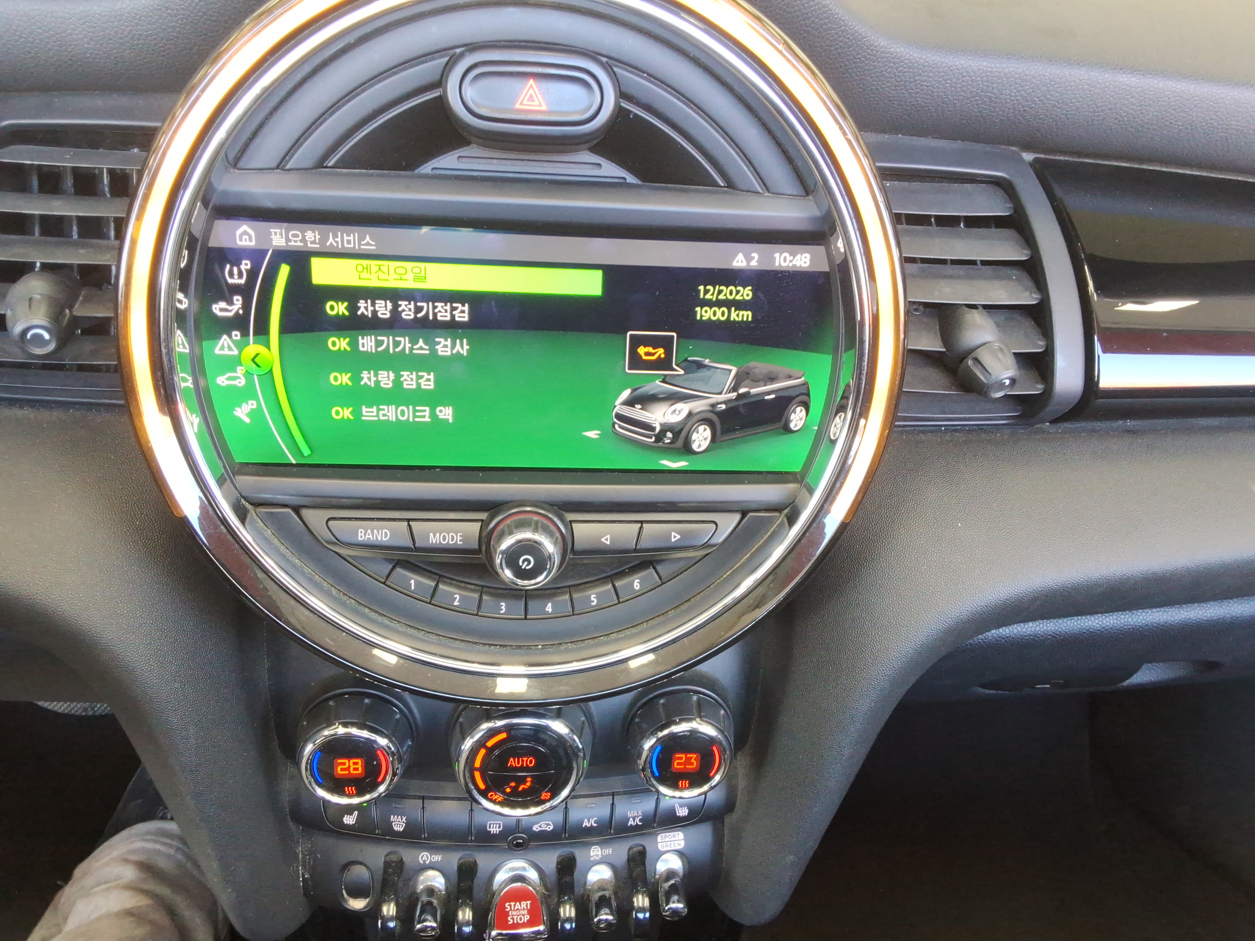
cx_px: 628
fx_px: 1015
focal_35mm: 28
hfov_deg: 63.4
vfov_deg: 49.7
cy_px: 470
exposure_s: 1/40
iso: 102
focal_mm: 2.91
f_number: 1.9
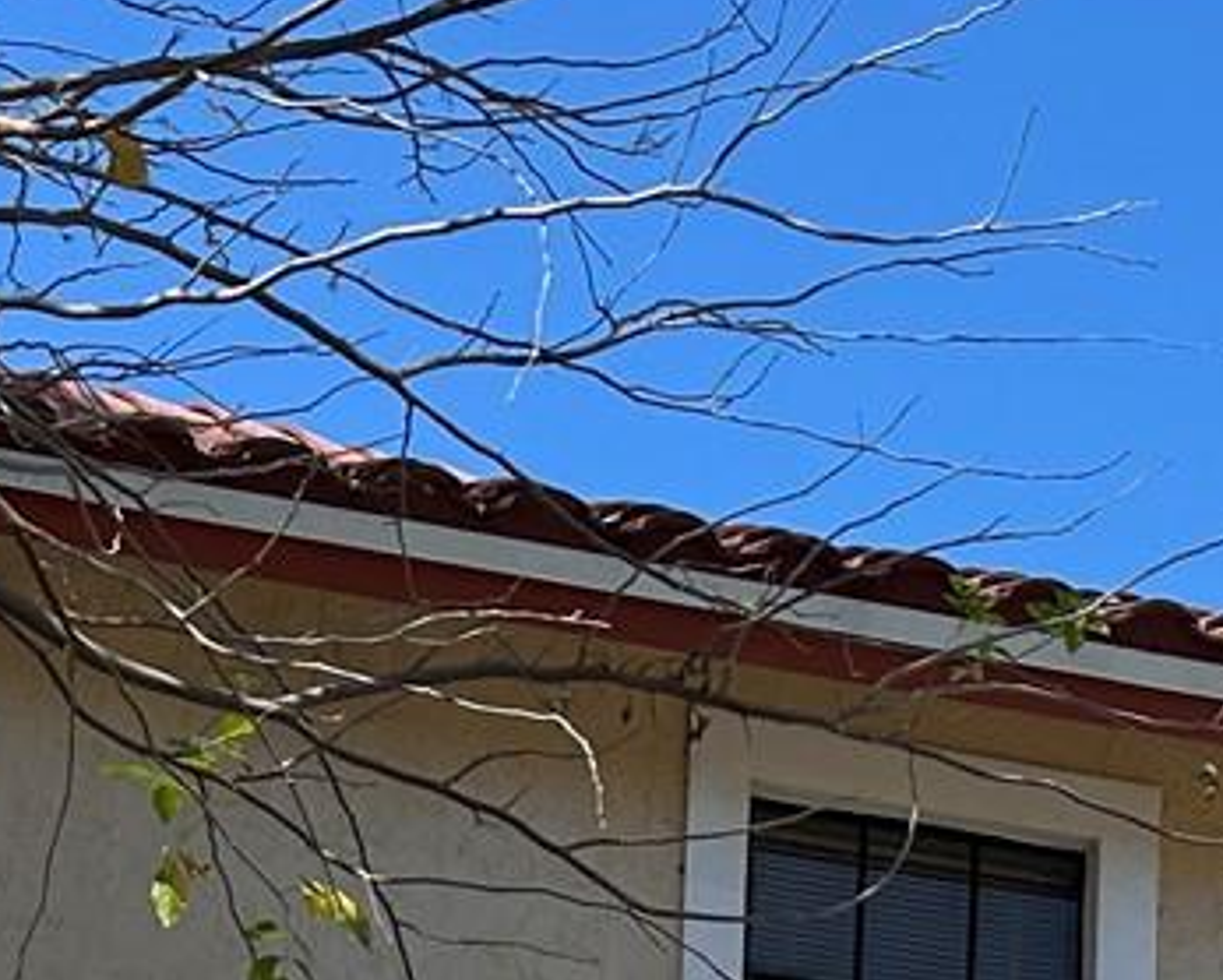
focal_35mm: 108
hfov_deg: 17.5
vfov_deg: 12.3
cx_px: 1135
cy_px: 2087
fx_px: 3911
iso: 80
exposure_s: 1/4184
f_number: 1.78
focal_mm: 6.86
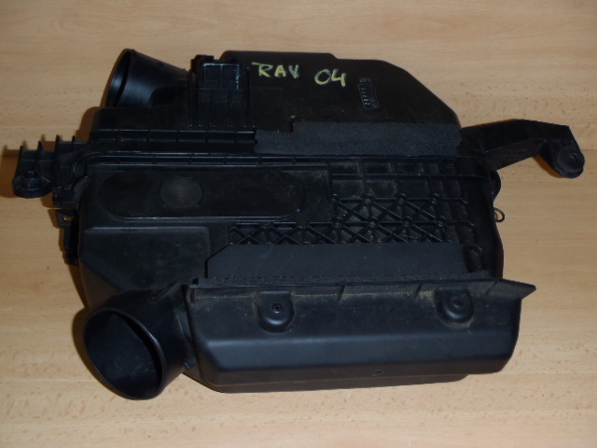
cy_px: 224
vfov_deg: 37.7
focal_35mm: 38
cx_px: 298
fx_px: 655
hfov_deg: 49.0
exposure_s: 1/40
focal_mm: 6.83
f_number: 4.6
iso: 100
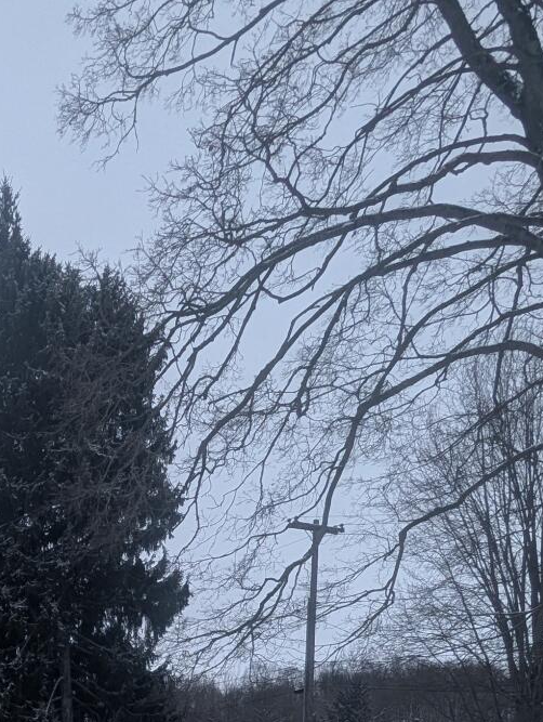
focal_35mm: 48
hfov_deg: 26.0
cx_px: -161
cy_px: 907
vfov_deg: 31.7
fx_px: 1002
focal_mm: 2.35
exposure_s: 1/1134
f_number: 2.2
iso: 45
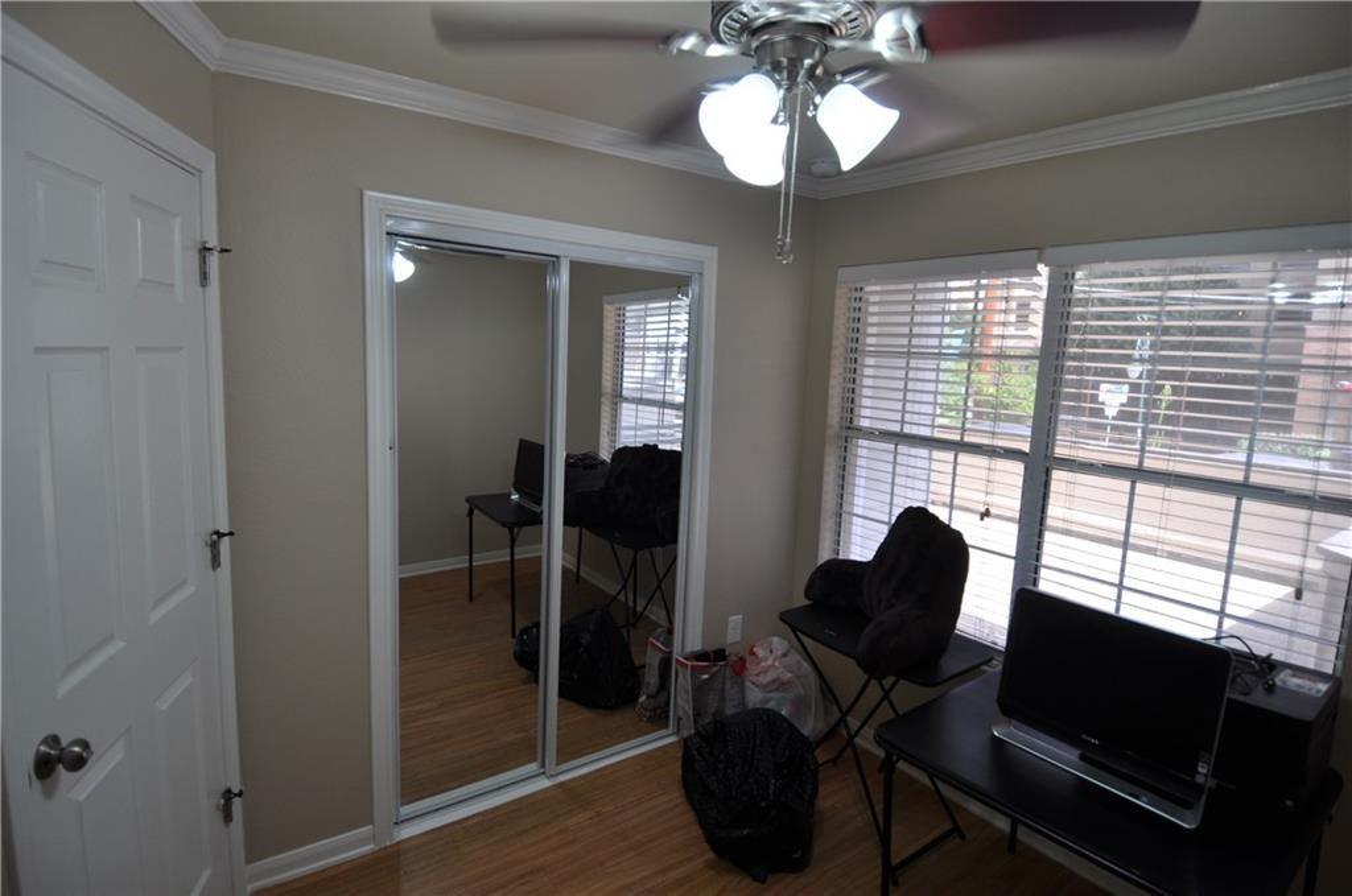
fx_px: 675
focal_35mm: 18
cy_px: 448
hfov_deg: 90.1
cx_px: 676
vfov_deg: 67.2
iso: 200
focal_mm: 12
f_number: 4
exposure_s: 1/60
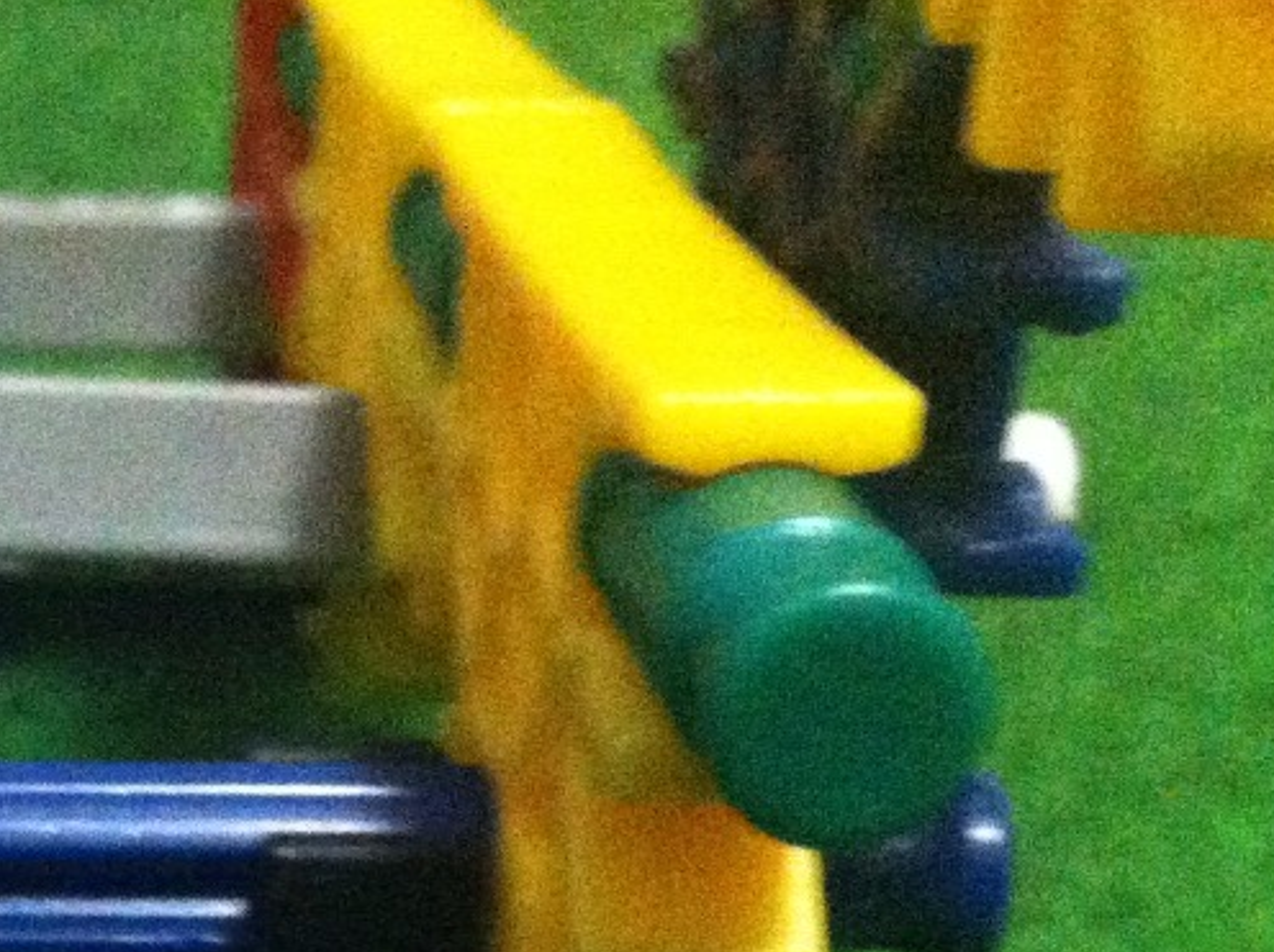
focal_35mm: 102
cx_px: -407
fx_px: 3750
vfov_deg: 13.8
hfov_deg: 17.9
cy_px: 1322
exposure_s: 1/15
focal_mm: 3.85
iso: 1000
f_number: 2.8
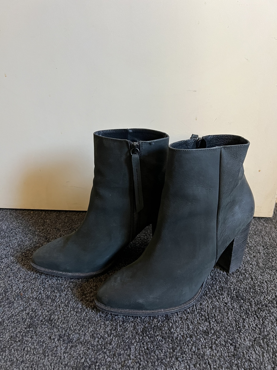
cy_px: 185
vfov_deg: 67.3
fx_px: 277
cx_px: 138
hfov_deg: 53.1
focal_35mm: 26
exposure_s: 1/60
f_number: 1.5
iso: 500
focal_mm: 5.7
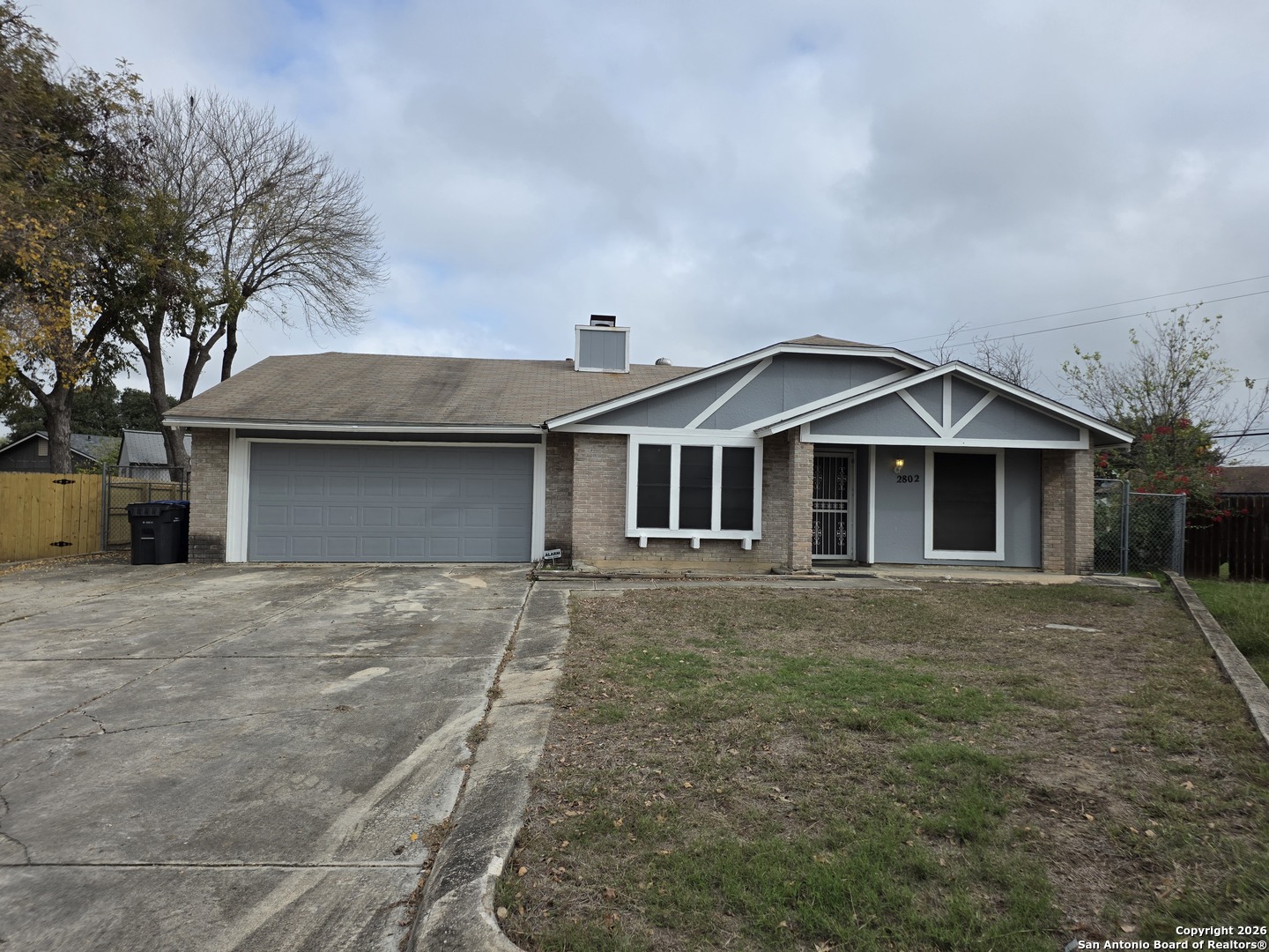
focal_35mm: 23
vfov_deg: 58.9
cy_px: 476
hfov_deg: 73.9
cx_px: 634
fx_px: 843
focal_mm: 6.25
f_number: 1.7
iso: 80
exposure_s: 1/5958
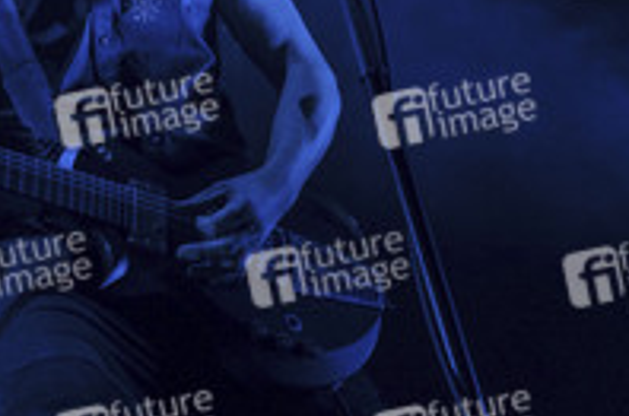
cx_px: 52
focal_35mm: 89
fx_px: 1551
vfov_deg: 15.1
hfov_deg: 22.3
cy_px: 32
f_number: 6.3
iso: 1250
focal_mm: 39
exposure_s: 1/250
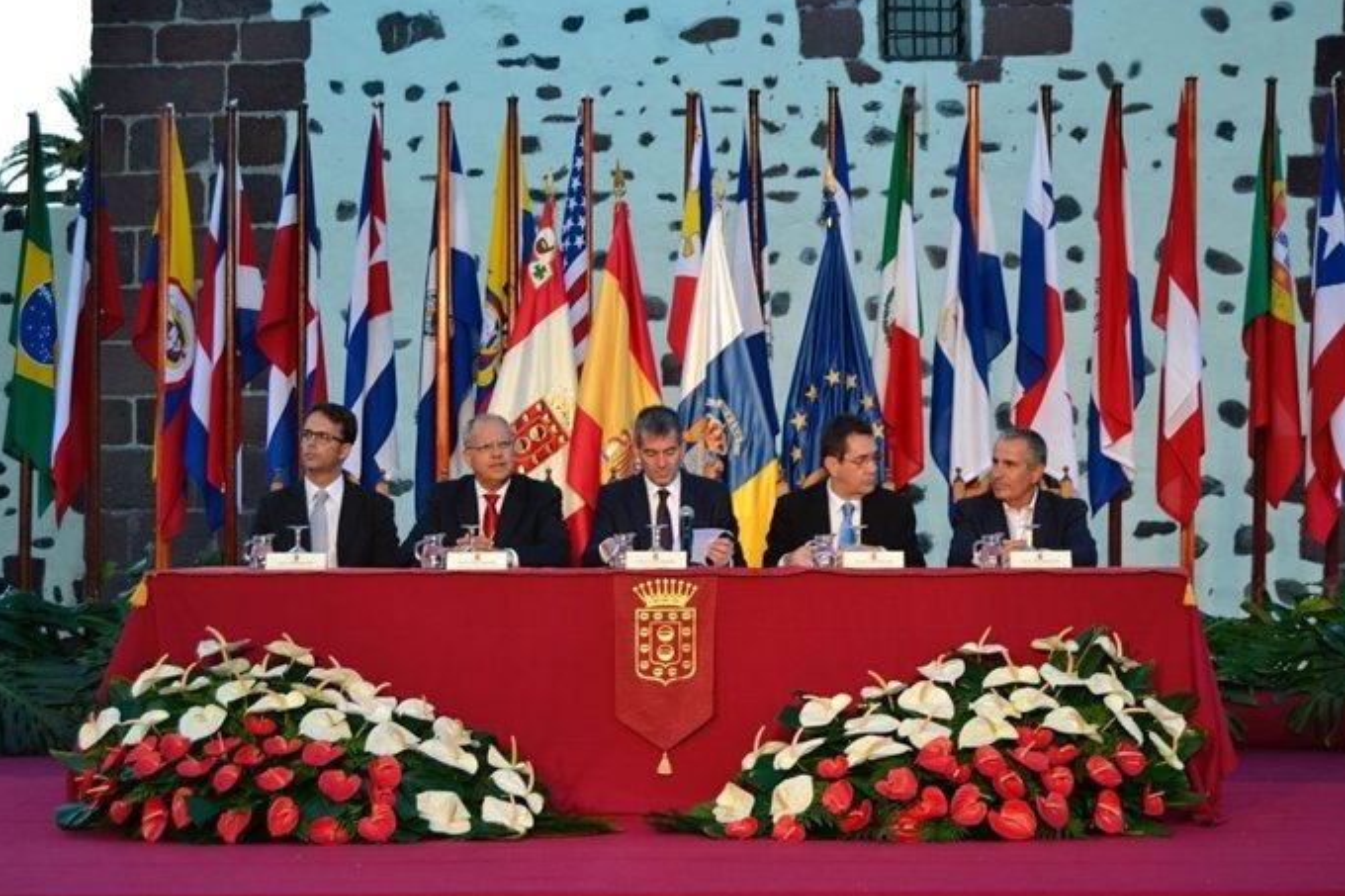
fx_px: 2559
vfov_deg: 19.9
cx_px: 665
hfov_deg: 29.5
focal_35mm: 69
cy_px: 447
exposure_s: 1/100
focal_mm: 45
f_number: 5.3
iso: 400
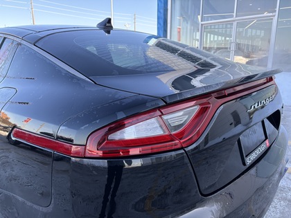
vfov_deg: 53.1
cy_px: 109
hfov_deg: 67.3
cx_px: 146
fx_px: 219
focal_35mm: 26
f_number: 1.6
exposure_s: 1/273
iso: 50
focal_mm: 5.96
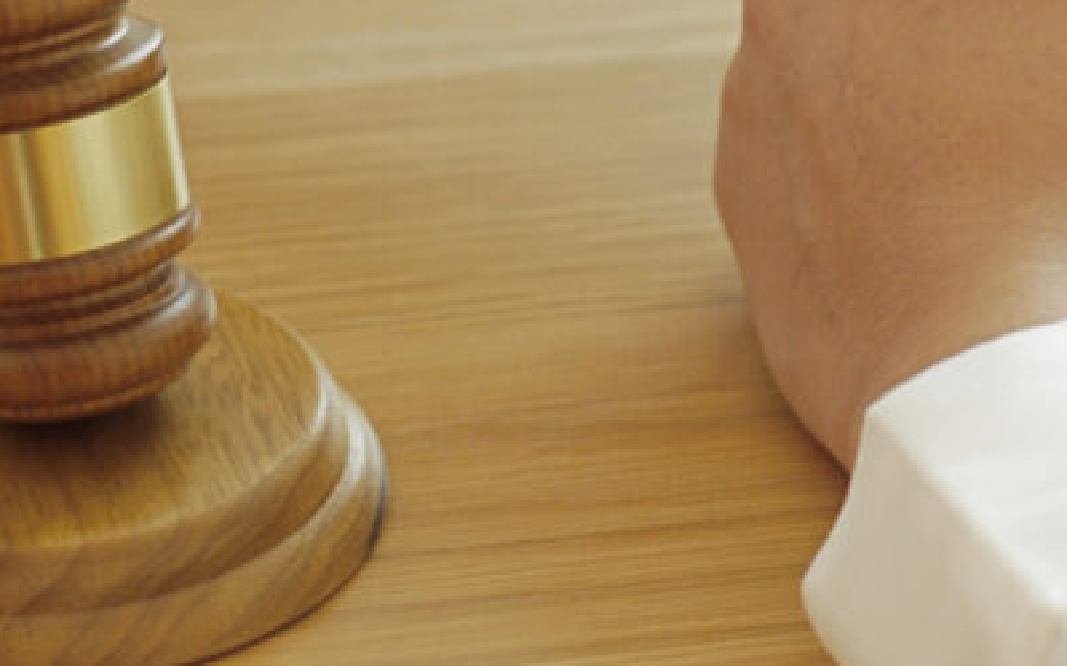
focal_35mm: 196
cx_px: 767
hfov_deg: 10.7
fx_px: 5697
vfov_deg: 6.7
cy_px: 0
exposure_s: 1/100
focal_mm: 50
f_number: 2.8
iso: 360
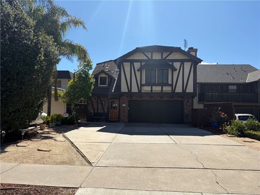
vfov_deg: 53.1
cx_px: 130
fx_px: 195
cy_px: 98
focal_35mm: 26
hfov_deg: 67.3
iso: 64
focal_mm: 5.96
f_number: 1.6
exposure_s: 1/6329
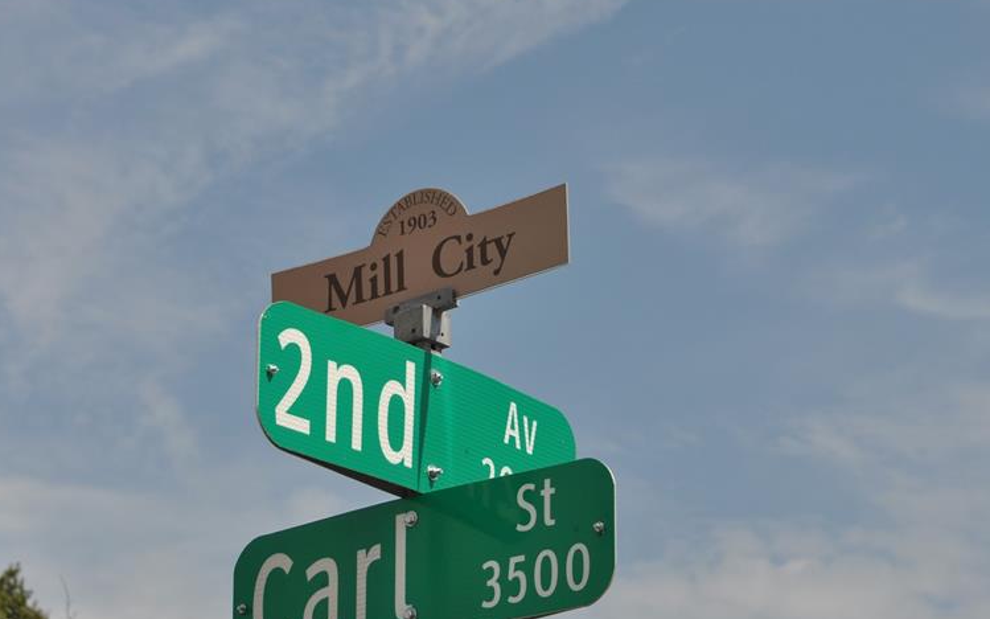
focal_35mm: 167
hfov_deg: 12.5
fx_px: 4505
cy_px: 325
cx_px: 494
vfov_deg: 7.9
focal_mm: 80
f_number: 8
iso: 200
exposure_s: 1/1000
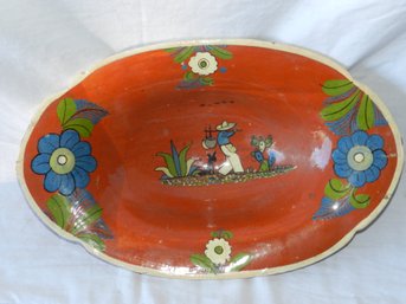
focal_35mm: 46
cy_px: 152
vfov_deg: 31.5
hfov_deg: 41.3
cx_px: 203
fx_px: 539
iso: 200
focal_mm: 8.1
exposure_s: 1/30
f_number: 4.2
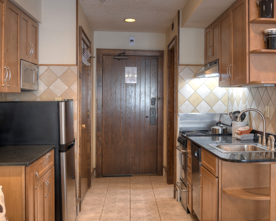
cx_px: 193
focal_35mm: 41
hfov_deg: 43.9
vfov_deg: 36.5
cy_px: 107
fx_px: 335
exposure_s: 1/2
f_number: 5.6
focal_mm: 23
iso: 100
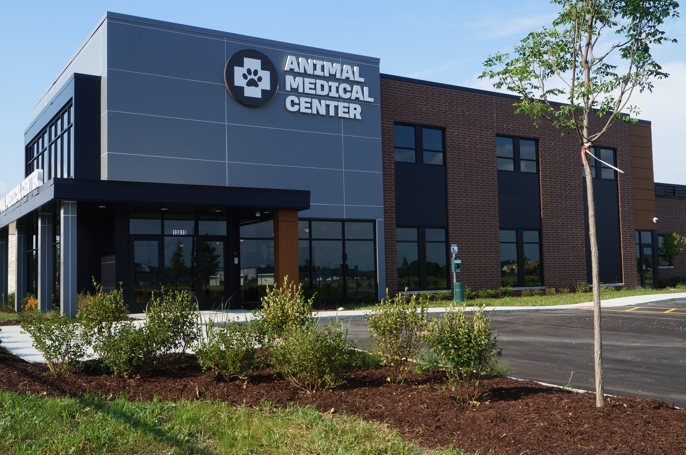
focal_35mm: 36
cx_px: 343
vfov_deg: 36.8
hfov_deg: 53.2
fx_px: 685
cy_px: 228
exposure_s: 1/80
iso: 100
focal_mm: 24
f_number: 13
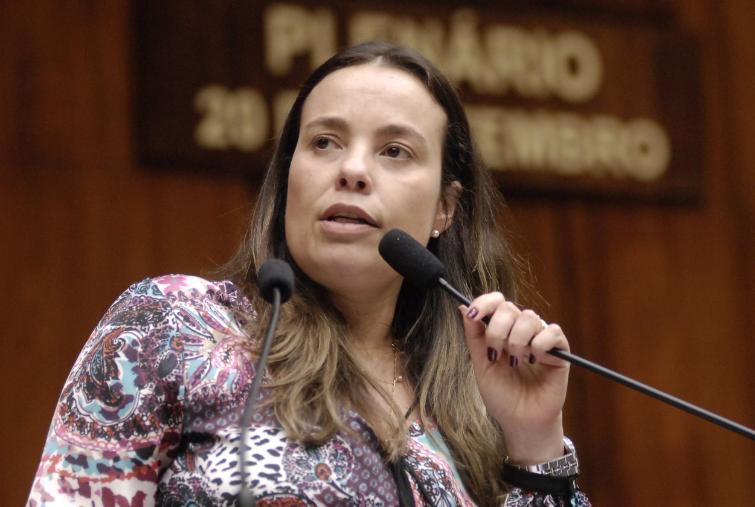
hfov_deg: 12.2
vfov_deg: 8.2
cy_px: 254
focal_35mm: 168
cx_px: 378
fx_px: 3530
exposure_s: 1/160
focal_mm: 112
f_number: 2.8
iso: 1000
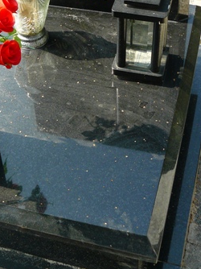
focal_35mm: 69
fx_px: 535
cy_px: 33
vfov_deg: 27.3
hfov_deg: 21.2
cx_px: 63
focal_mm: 6
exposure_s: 1/200
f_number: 4.5
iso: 100
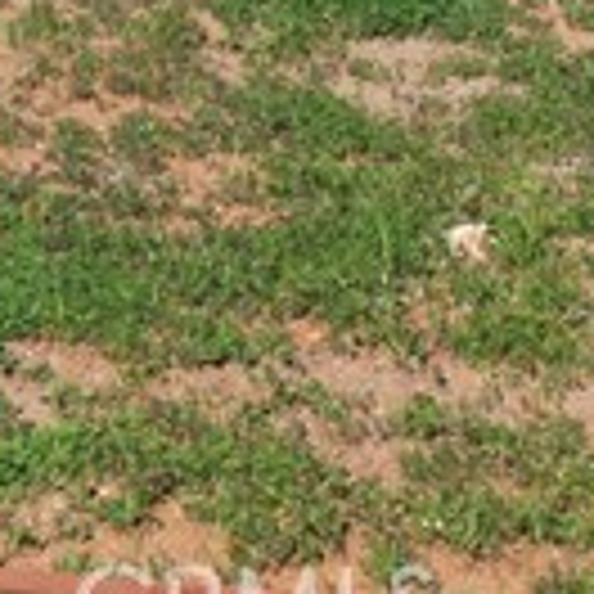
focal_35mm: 165
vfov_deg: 9.0
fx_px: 3203
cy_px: -1058
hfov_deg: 9.0
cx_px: -1076
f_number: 1.7
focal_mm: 6.72
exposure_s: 1/2500
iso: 110
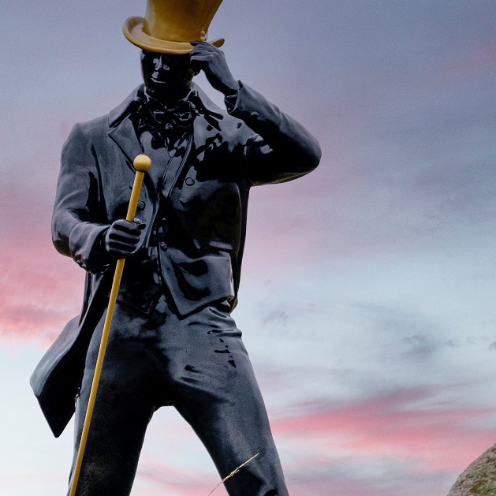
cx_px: 270
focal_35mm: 484
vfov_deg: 3.6
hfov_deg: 3.6
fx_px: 7846
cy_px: 369
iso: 400
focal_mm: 119.2
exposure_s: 1/250
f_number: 4
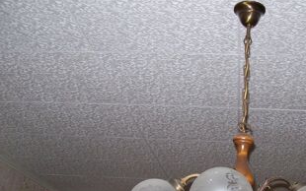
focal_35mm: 59
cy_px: 159
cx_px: 213
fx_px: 492
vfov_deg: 21.7
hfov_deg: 34.1
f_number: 2.7
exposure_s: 1/64
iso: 80
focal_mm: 6
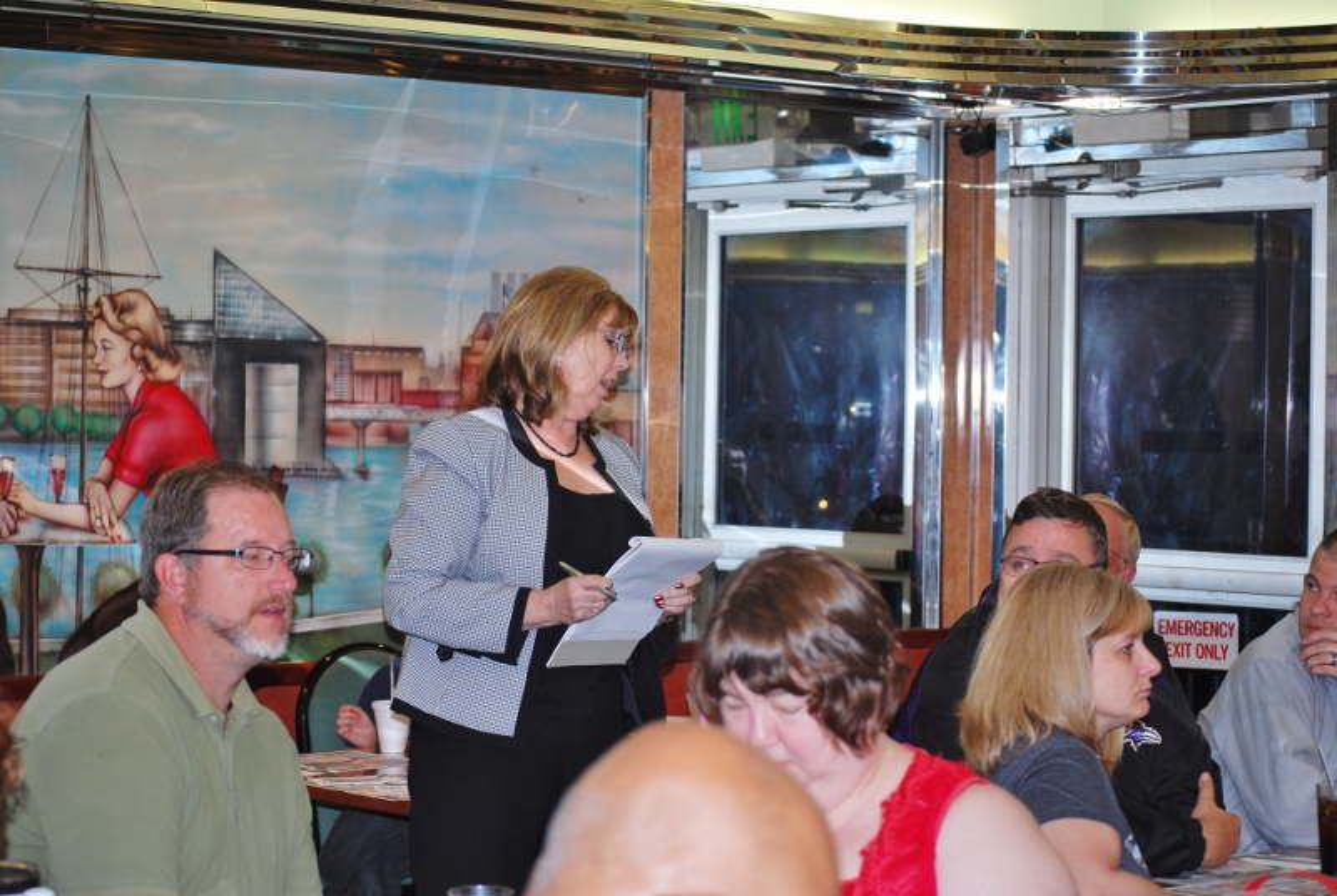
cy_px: 448
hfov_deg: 24.6
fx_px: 3068
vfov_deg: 16.6
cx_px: 668
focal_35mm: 82
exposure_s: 1/60
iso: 280
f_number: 4
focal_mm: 55
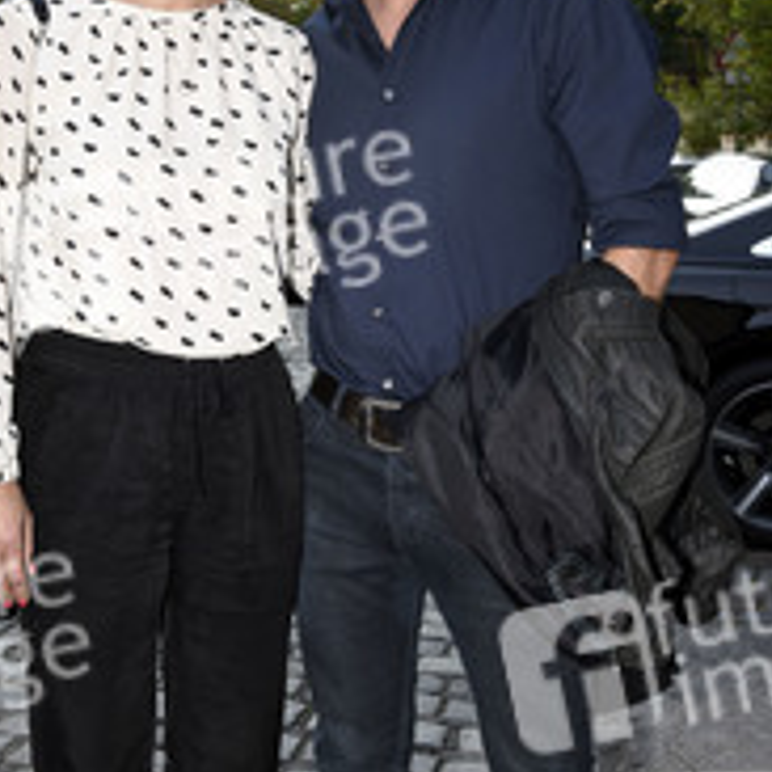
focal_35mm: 63
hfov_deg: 27.3
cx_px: 333
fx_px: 1590
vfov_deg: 27.3
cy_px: 443
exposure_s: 1/160
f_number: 6.3
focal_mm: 34
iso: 500
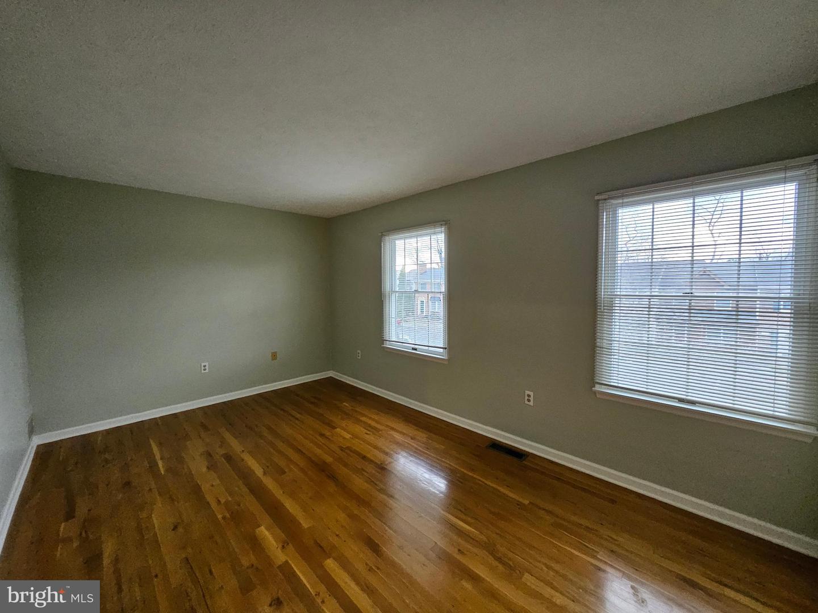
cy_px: 306
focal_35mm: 13
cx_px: 409
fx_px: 307
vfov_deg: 89.9
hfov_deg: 106.2
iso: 400
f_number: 2.2
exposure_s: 1/60
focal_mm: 1.7
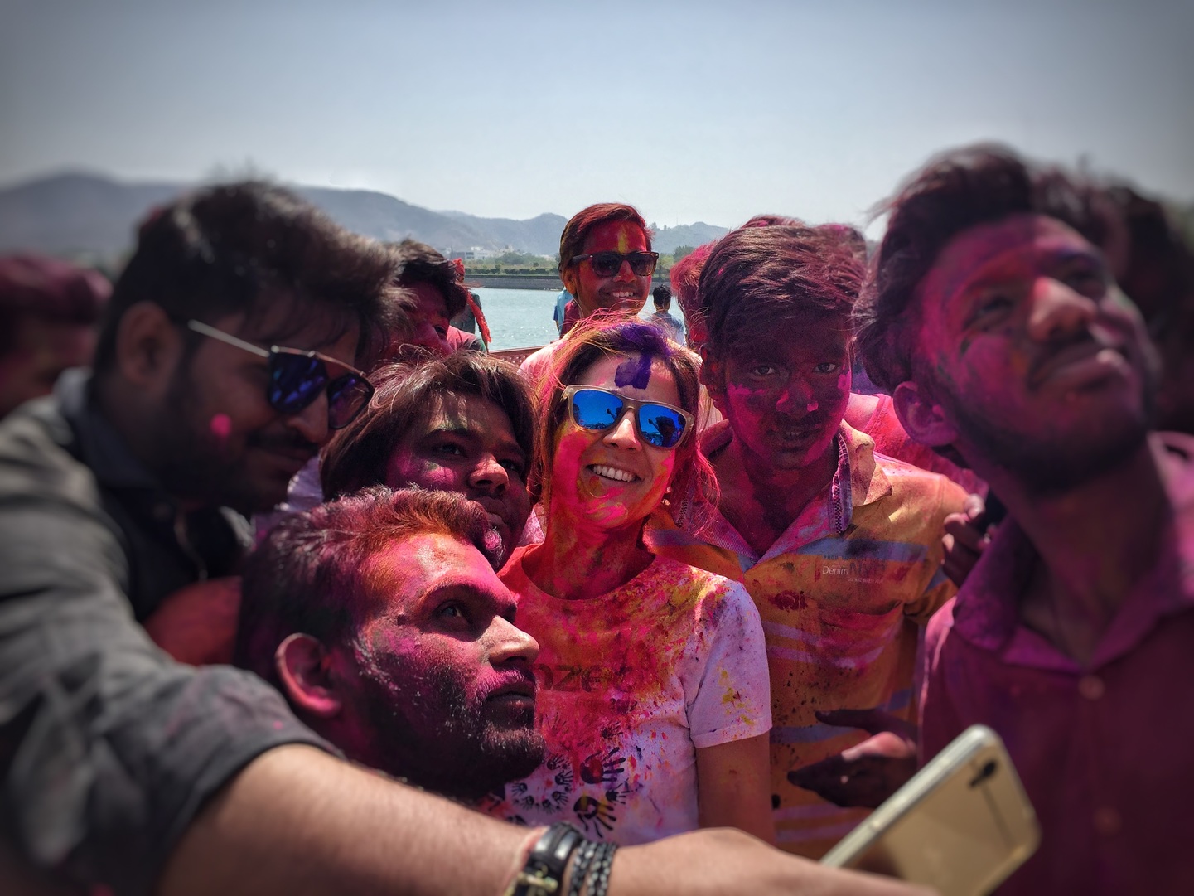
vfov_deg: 48.2
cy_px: 448
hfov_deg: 61.7
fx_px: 1000
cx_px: 597
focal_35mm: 29
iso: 32
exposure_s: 1/2326
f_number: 2.2
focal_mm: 4.15
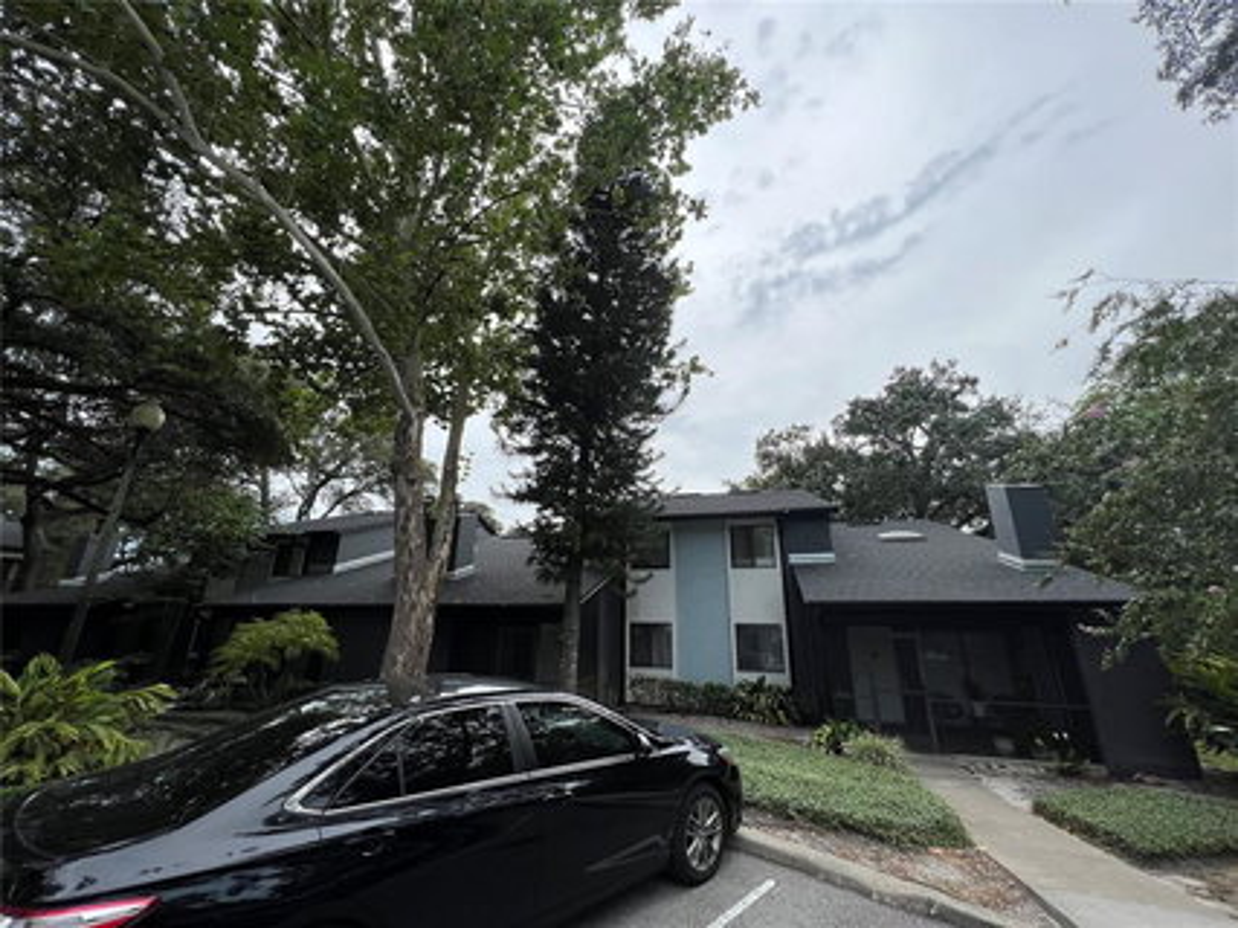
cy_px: 464
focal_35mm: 13
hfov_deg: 106.2
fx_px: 465
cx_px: 619
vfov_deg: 89.9
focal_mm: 1.57
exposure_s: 1/1672
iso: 32
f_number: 1.8
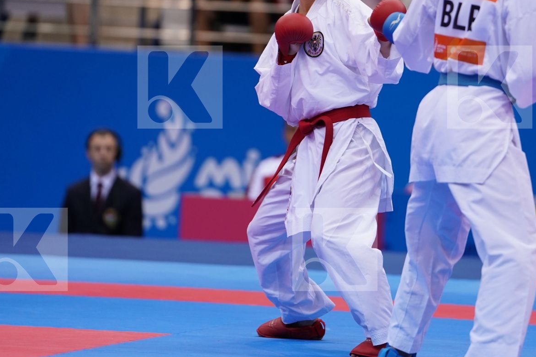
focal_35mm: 307
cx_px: 335
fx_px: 4571
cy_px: 87
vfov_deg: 4.5
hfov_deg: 6.7
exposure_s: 1/1000
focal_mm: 200
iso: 1000
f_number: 2.8
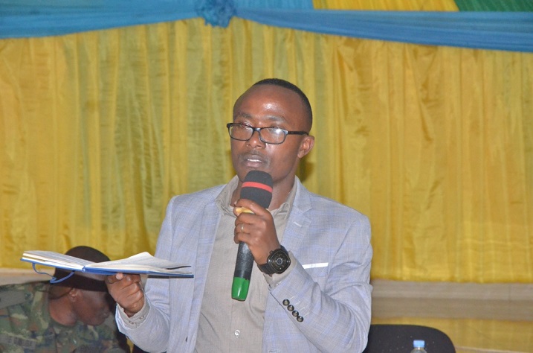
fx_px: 2326
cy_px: 176
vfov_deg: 8.7
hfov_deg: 13.1
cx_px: 266
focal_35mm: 158
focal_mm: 105
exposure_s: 1/250
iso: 6400
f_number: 9
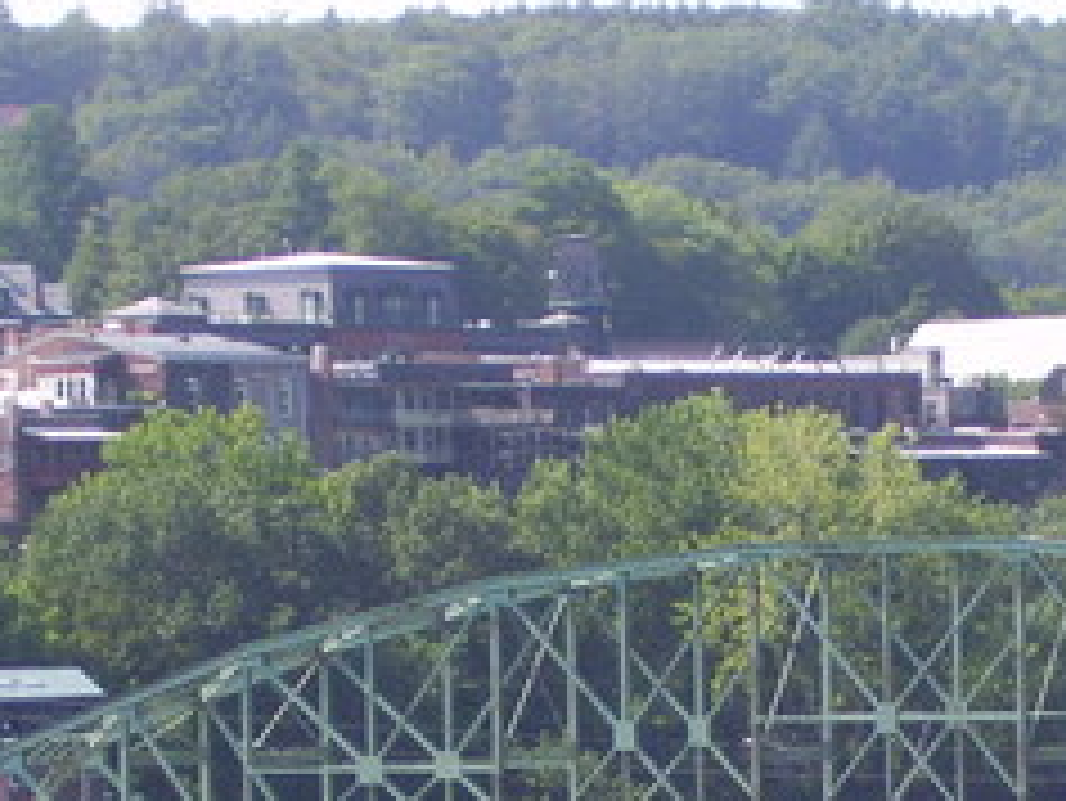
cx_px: 949
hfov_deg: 7.2
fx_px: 8411
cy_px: 900
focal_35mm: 273
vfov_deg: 5.4
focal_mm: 18
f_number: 4.6
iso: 80
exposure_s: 1/320
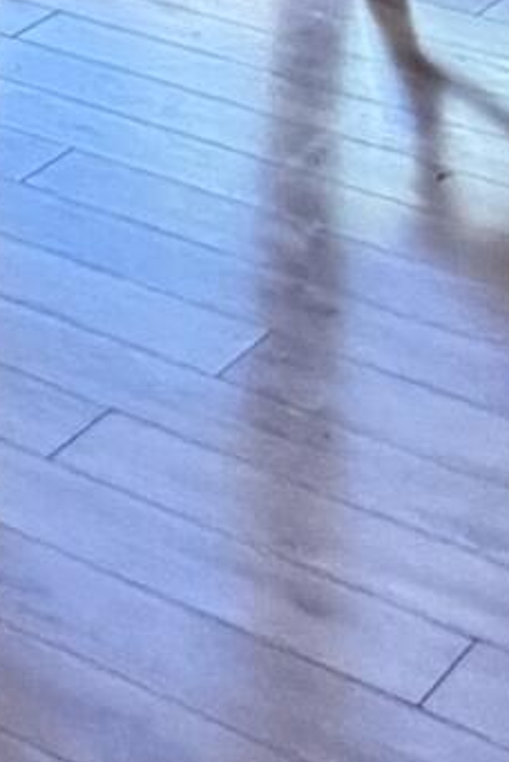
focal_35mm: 128
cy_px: -963
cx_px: -1147
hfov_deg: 8.5
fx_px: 2709
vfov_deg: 12.9
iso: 400
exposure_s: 1/60
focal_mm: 2.22
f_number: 2.2
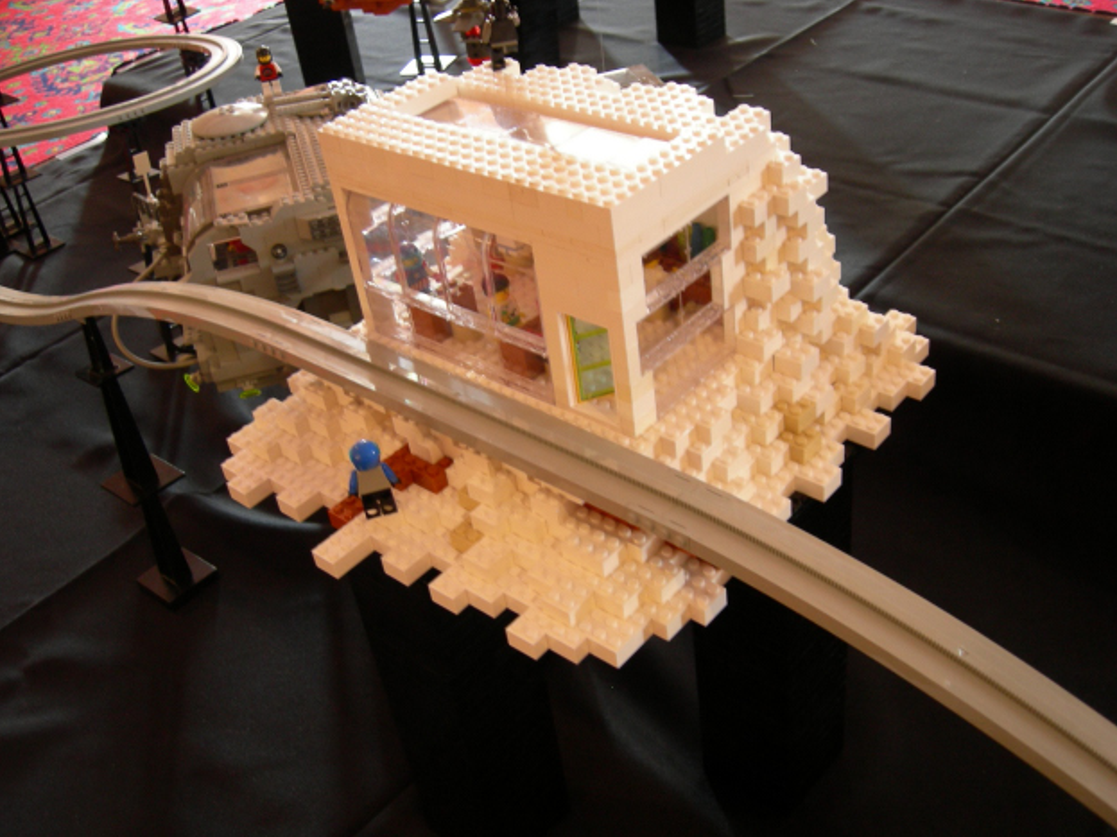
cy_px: 427
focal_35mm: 37
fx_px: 1194
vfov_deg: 38.7
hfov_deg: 50.1
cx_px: 556
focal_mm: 7.5
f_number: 2.7
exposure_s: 1/4
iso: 169
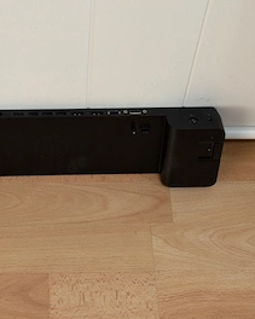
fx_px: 670
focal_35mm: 71
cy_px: 102
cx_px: 77
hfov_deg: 21.4
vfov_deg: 26.6
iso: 250
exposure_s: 1/60
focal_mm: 6.76
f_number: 1.78
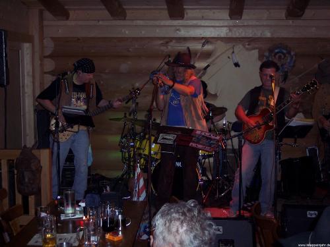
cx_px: 165
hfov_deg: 36.8
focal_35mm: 52
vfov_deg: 28.0
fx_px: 496
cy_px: 124
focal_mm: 10.7
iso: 140
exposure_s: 1/60
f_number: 3.4
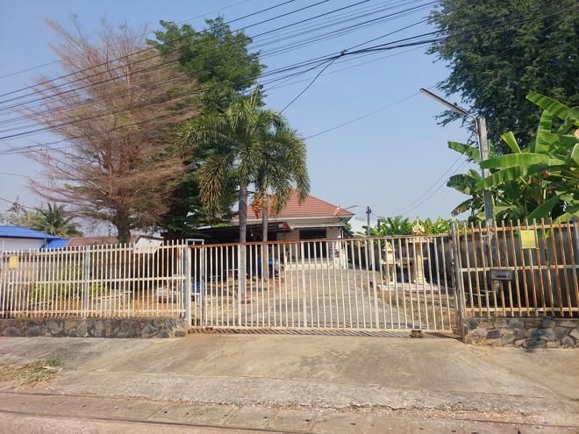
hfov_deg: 73.9
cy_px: 217
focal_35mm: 23
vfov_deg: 58.9
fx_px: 385
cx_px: 290
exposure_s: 1/912
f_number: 1.8
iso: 25
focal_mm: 5.06
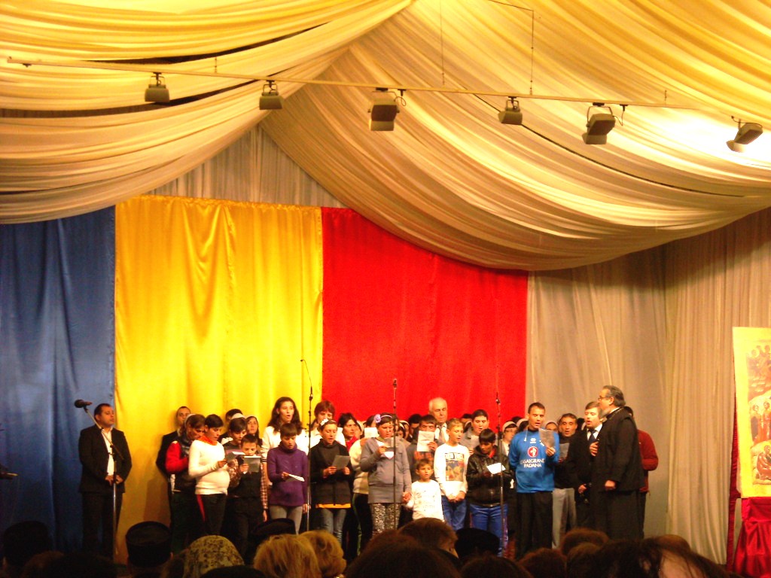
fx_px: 2094
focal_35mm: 94
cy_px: 289
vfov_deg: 15.7
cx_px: 386
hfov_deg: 20.9
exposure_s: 1/30
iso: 400
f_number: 4.4
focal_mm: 15.32
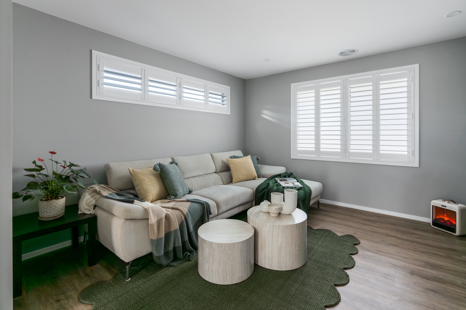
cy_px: 155
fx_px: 207
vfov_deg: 73.7
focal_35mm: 16
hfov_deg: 96.7
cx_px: 233
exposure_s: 1/25
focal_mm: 16
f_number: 7.1
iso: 50
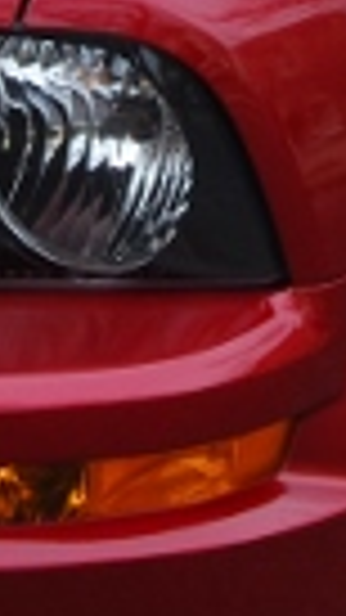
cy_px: -238
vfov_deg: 8.3
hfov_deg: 4.7
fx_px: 4194
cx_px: 13
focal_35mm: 257
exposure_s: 1/250
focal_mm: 28
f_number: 8
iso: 200
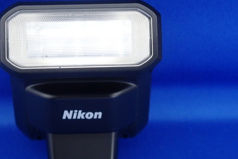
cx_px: 86
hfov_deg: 37.2
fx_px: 351
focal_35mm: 53
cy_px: 70
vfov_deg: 25.5
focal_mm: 5.14
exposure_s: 1/30
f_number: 2.2
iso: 400
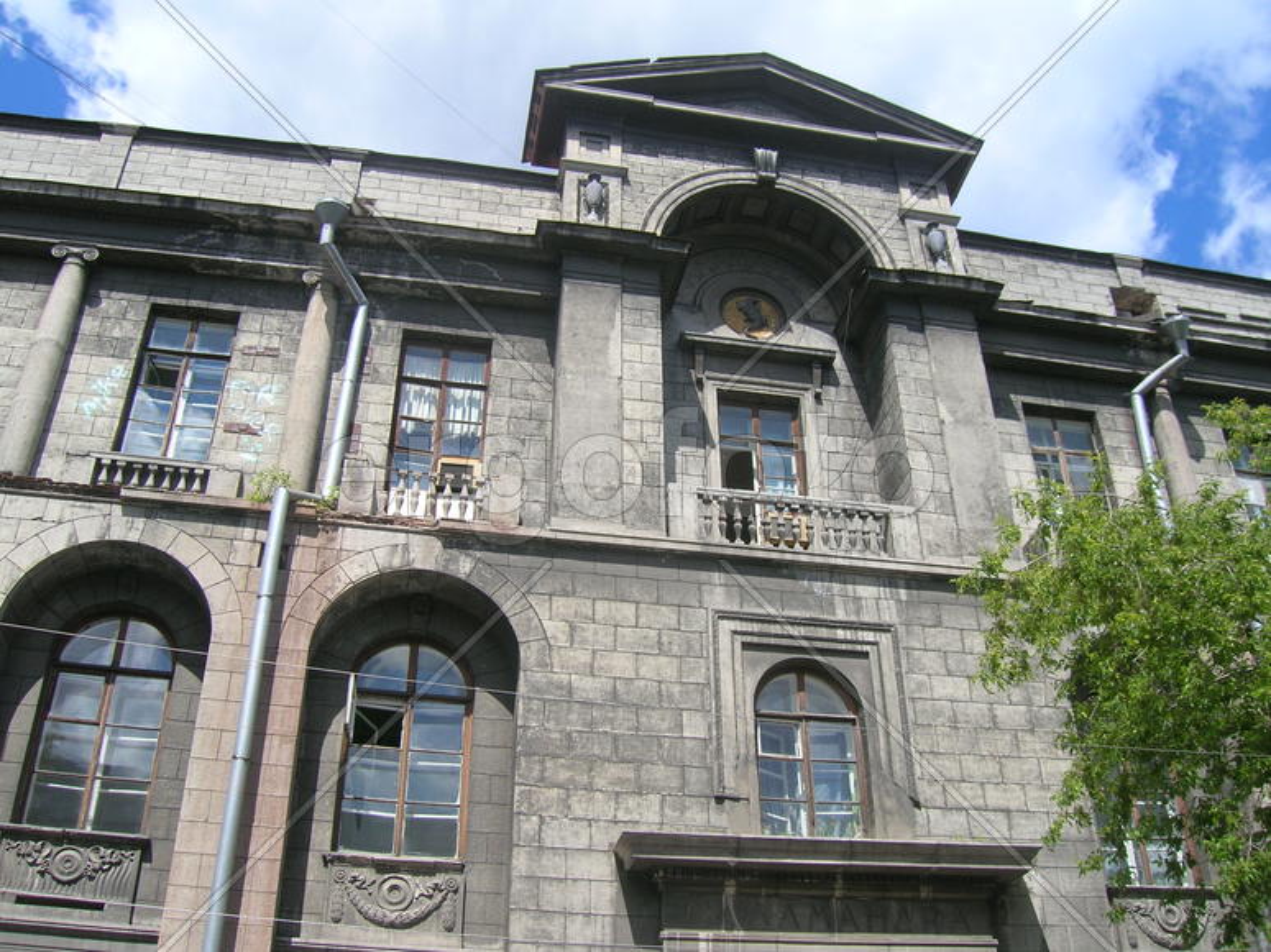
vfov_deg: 41.8
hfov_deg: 54.0
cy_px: 476
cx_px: 636
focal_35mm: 34
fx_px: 1248
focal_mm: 5.7
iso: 50
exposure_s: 1/292
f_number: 4.9
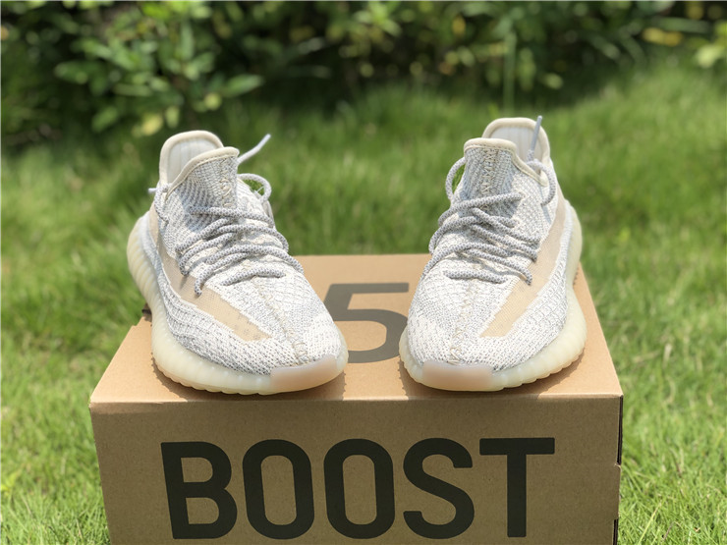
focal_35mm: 52
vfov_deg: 28.0
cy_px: 272
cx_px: 364
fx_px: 1092
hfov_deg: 36.8
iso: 16
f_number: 2.4
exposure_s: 1/1499
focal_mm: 6
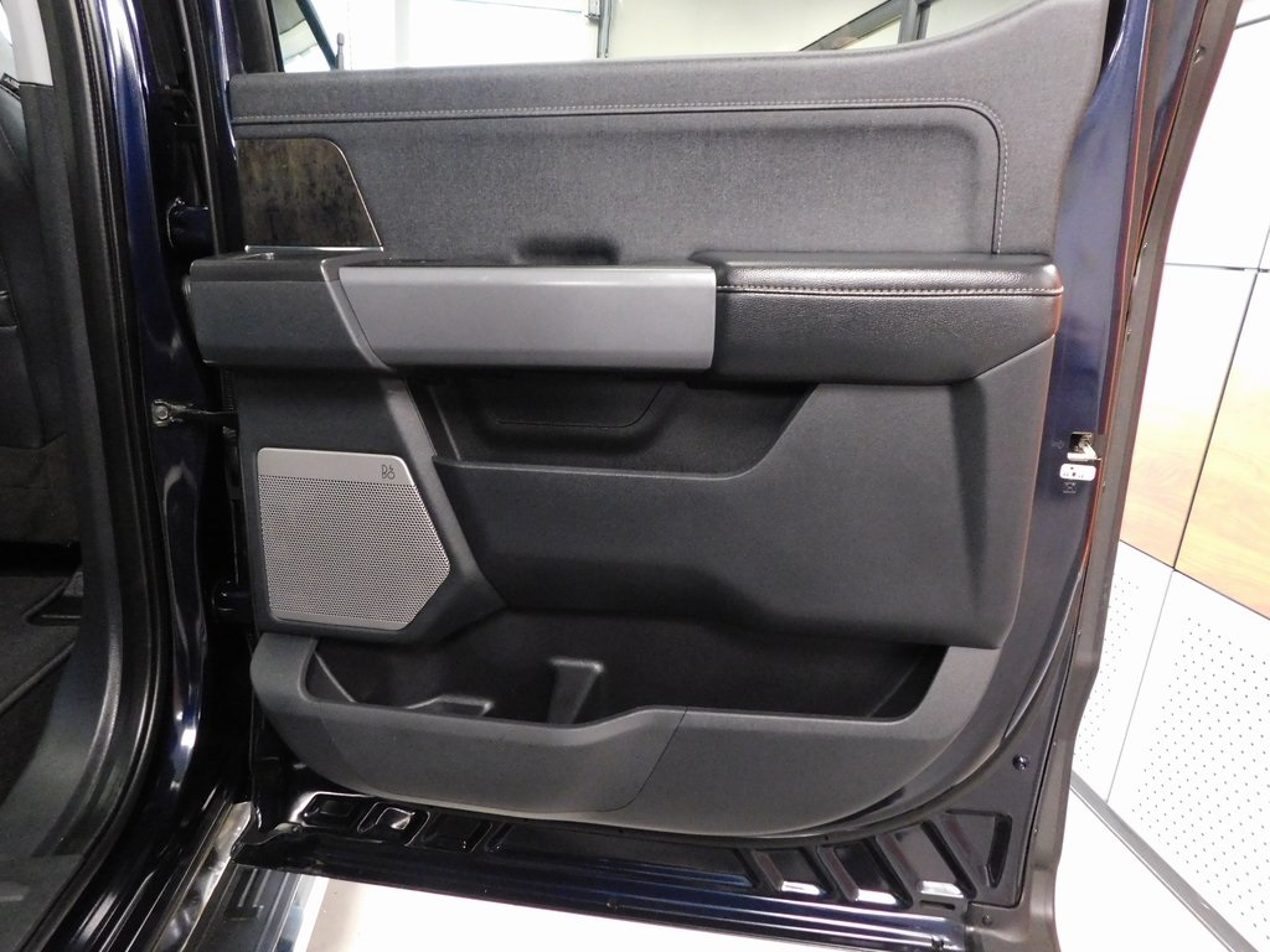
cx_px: 635
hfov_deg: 73.9
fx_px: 844
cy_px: 476
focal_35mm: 23
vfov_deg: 58.9
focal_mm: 4
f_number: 3
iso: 800
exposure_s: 1/5
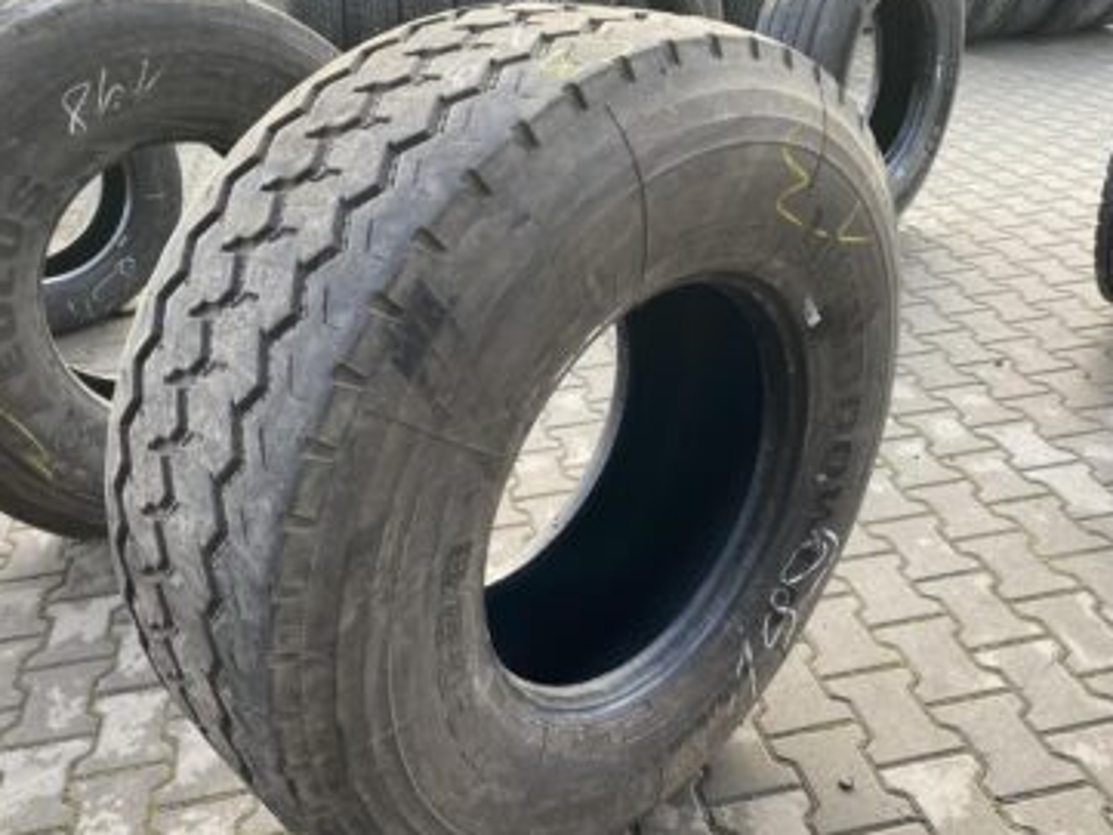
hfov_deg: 58.3
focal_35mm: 31
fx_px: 997
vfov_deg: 45.5
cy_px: 427
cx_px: 552
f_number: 1.8
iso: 80
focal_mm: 4.25
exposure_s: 1/122
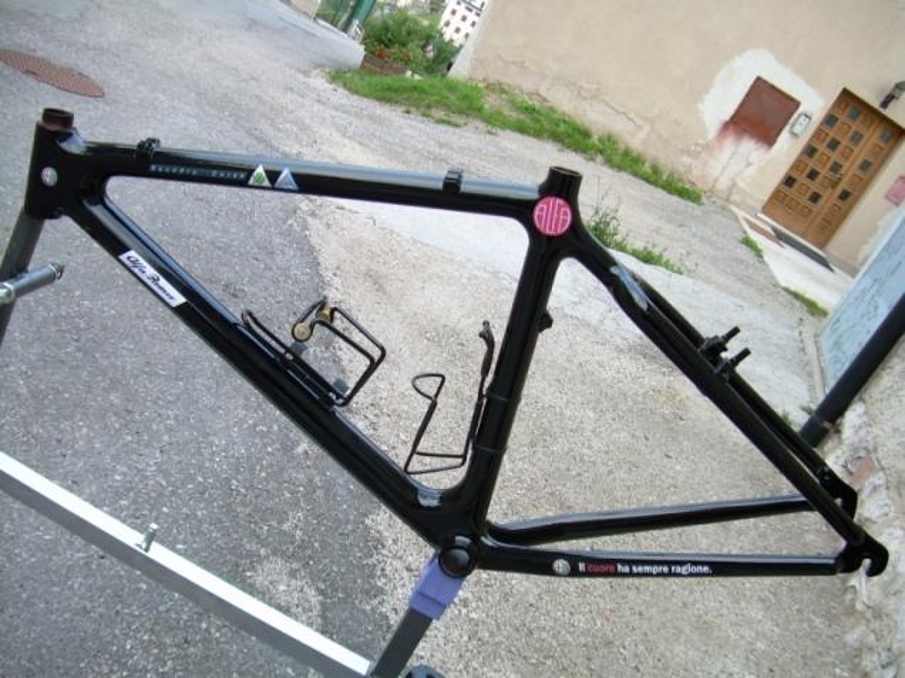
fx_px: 993
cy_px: 339
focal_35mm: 38
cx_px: 452
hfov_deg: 49.0
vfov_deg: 37.7
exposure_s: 1/35.6
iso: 50
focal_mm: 6.3
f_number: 2.8
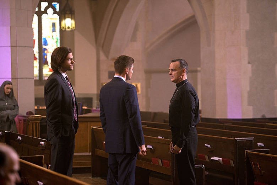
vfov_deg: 12.5
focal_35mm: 110
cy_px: 92
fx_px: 846
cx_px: 138
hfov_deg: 18.6
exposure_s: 1/125
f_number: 2.8
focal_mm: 110
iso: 1600
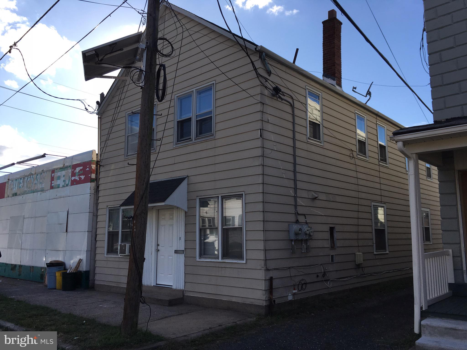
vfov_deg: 48.2
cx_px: 234
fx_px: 391
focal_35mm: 29
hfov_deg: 61.7
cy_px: 175
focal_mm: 4.15
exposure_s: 1/1202
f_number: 2.2
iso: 25
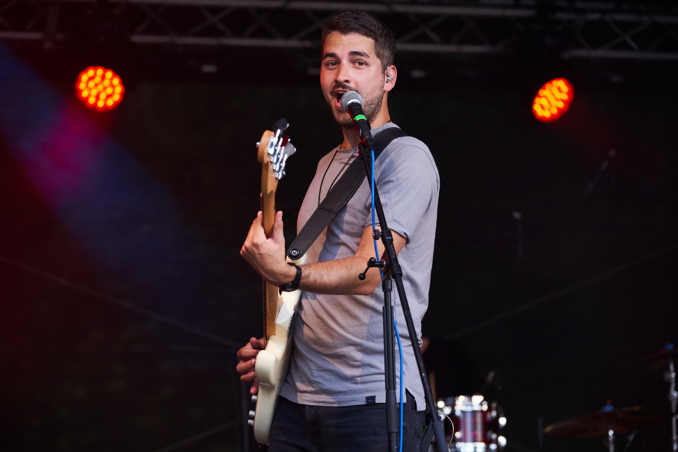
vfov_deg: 10.1
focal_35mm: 136
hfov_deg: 15.1
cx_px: 339
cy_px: 226
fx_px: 2561
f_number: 4
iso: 800
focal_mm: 136
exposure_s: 1/320
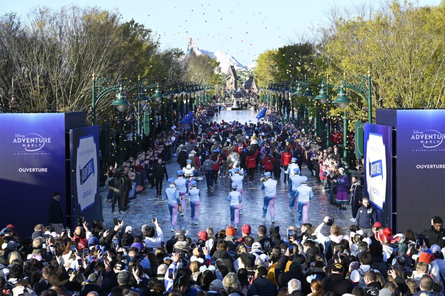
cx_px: 222
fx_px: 927
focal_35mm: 75
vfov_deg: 18.2
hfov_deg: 27.0
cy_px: 148
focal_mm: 75
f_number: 9
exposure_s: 1/160
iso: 250
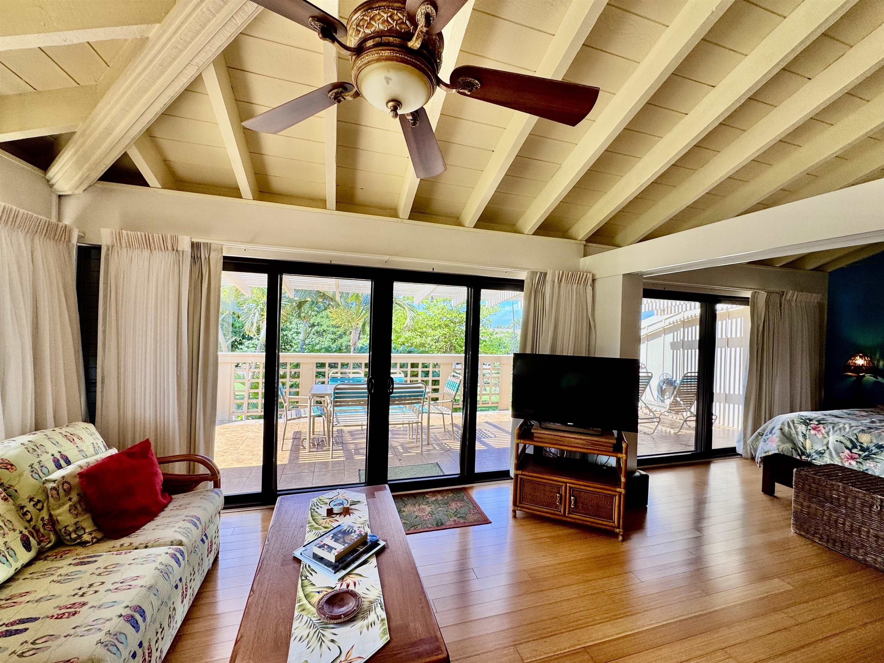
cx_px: 442
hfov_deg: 102.1
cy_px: 332
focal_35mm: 14
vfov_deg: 85.7
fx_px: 358
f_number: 2.2
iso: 40
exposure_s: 1/206
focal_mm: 2.22
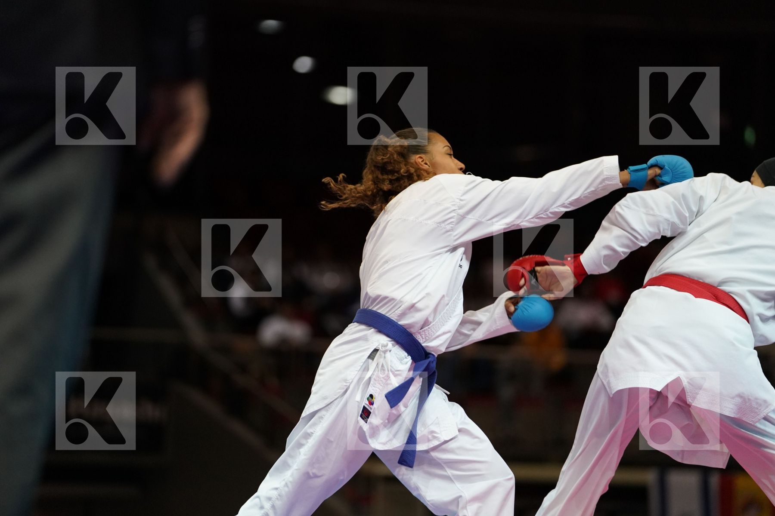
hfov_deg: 11.8
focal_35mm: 174
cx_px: 388
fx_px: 3746
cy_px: 258
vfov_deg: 7.9
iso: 3200
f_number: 2.8
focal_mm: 174
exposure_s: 1/1000
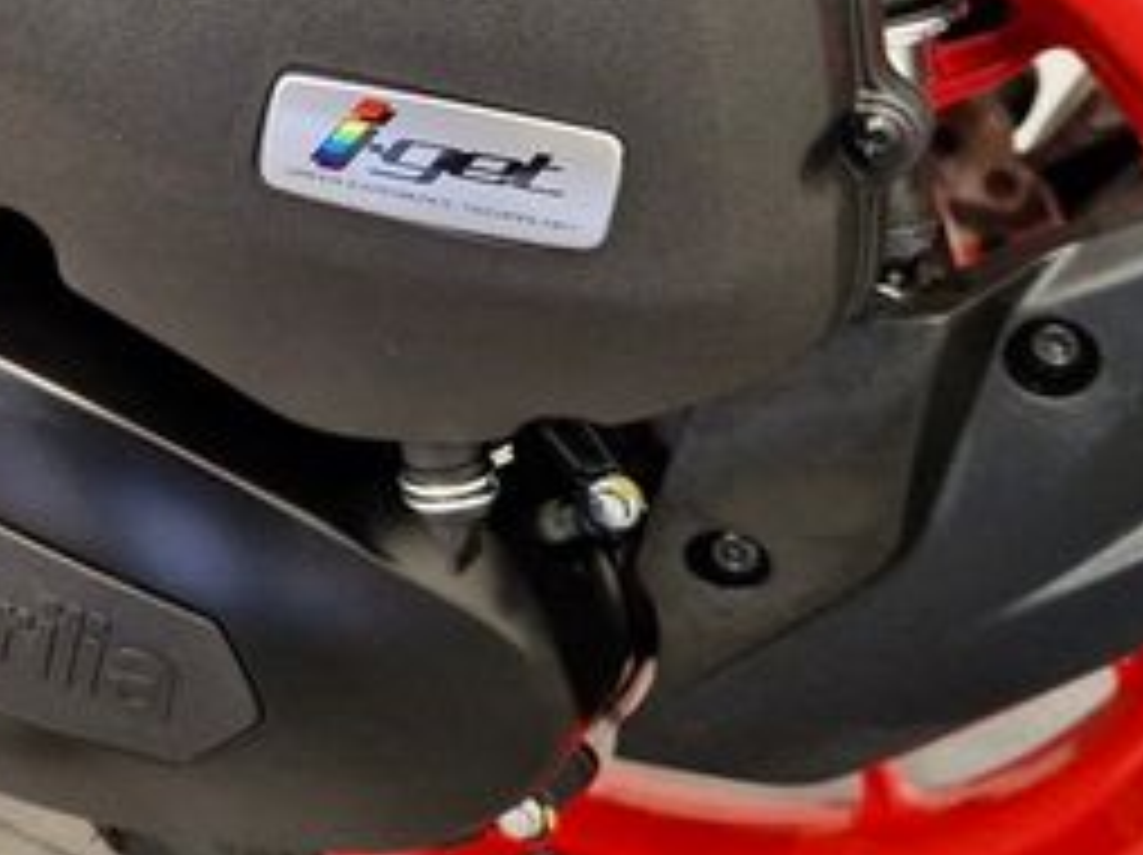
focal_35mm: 58
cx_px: 14
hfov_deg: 31.0
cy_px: 68
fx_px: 1913
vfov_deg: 24.4
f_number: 1.8
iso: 640
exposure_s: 1/33
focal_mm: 5.4
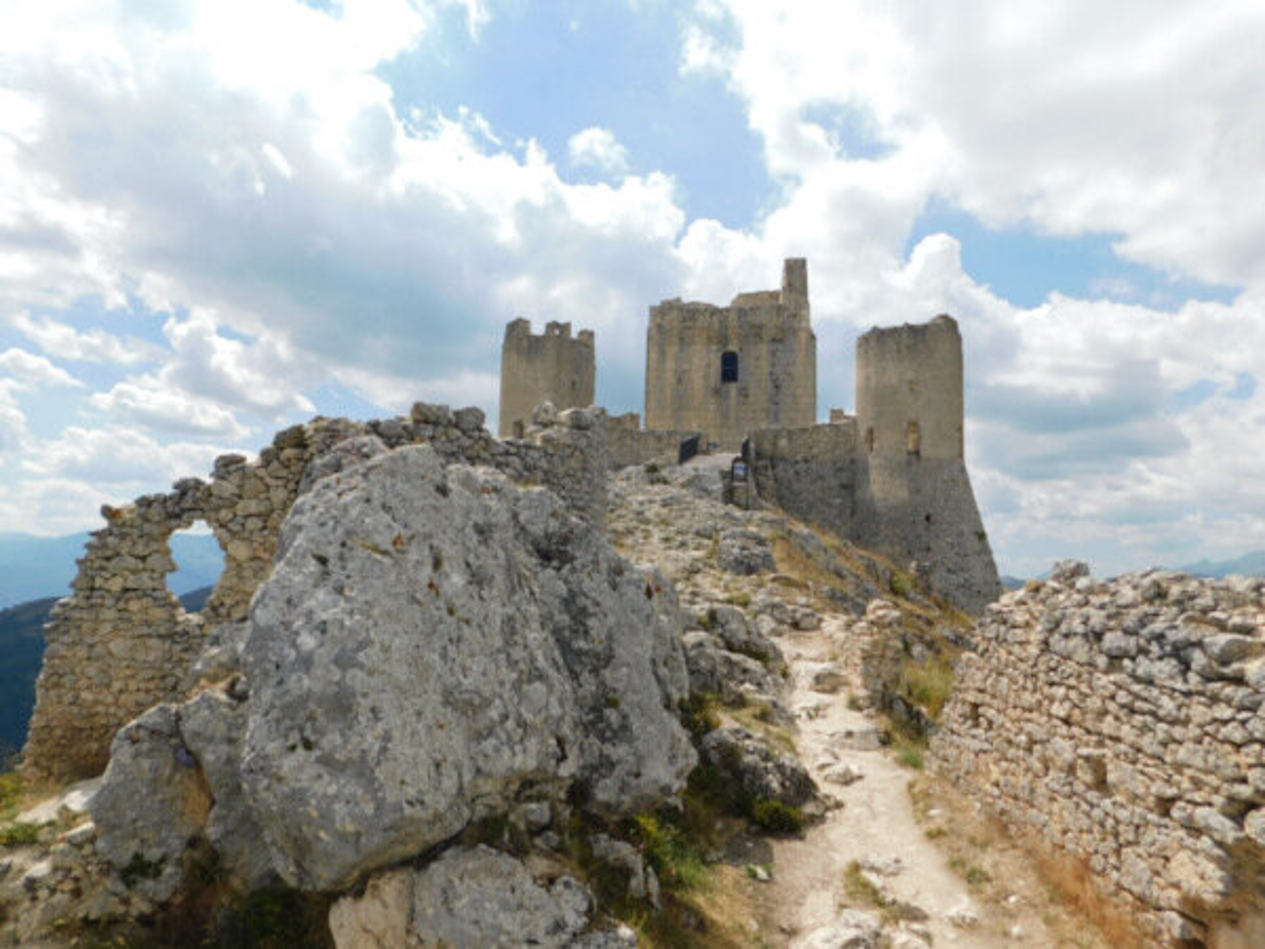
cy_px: 474
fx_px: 841
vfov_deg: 58.9
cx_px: 632
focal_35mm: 23
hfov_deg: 73.9
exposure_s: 1/640
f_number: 6
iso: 125
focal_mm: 4
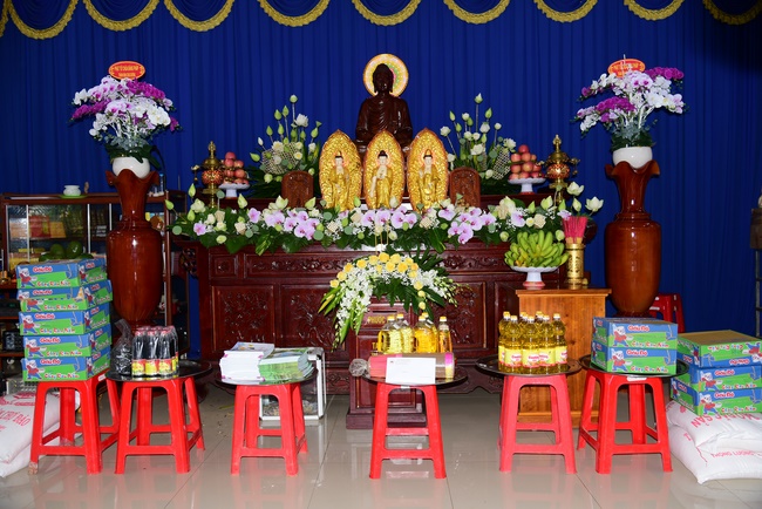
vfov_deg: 43.6
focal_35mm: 30
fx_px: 635
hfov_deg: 61.9
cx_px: 381
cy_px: 254
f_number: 4
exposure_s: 1/60
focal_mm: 30
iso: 320
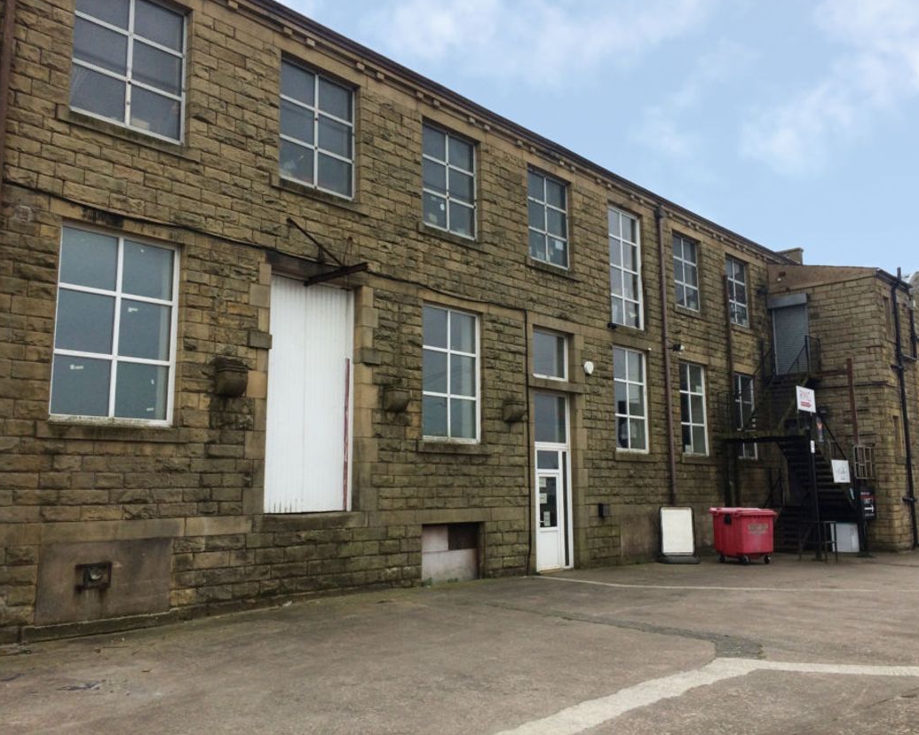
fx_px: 843
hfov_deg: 57.2
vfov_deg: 47.1
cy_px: 359
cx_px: 480
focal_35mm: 31
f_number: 2.2
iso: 32
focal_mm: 4.2
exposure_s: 1/977
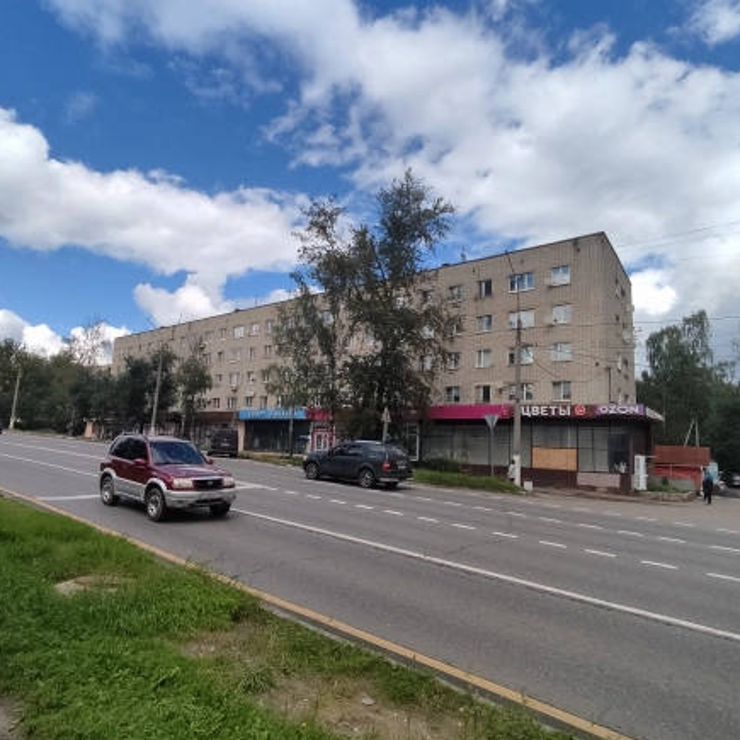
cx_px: 349
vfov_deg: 77.6
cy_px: 384
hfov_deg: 77.6
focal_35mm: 19
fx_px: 460
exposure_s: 1/1332
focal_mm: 1.6
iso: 51
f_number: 2.2
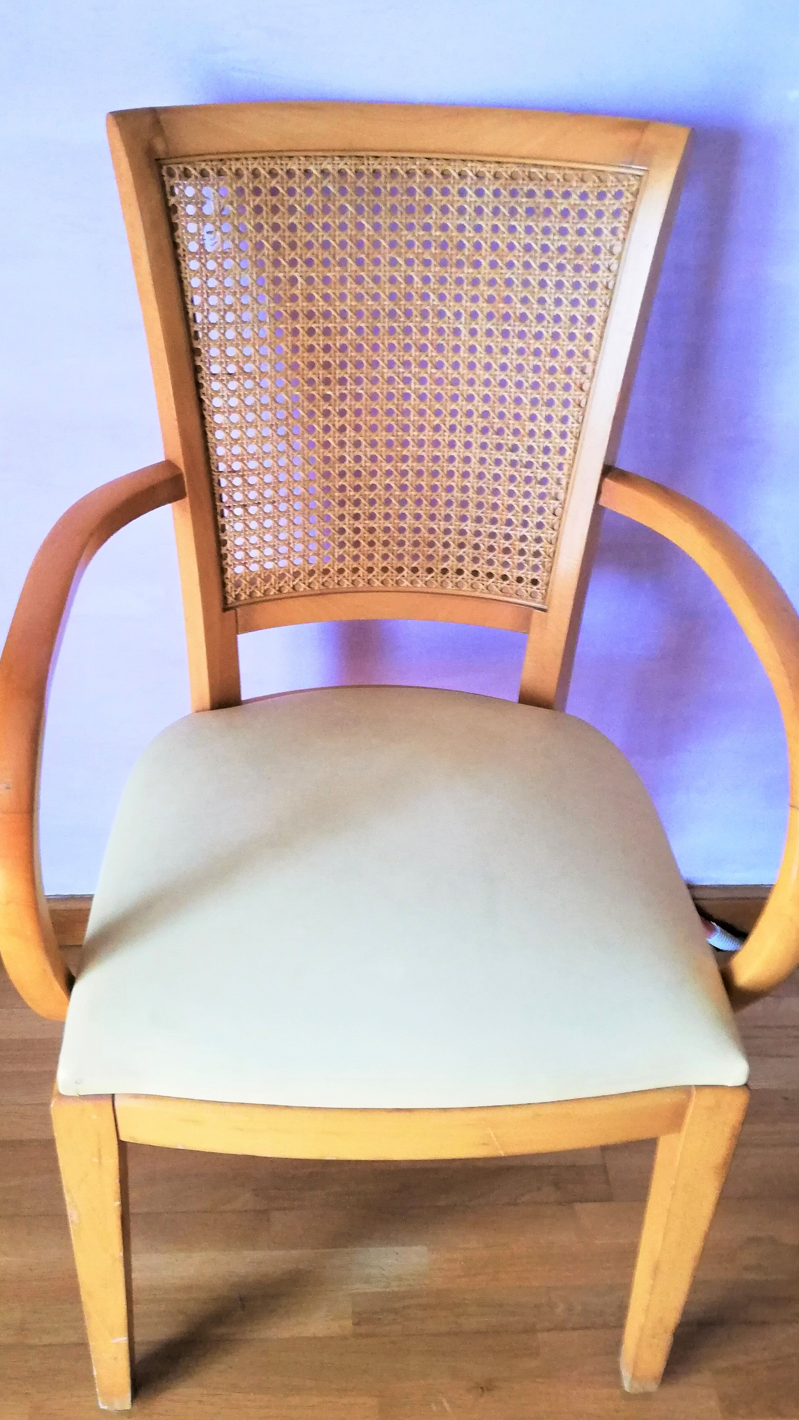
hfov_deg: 34.6
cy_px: 711
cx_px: 362
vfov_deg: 58.0
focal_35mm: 34
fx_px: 1280
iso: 500
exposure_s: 1/20
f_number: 2.2
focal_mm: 3.81
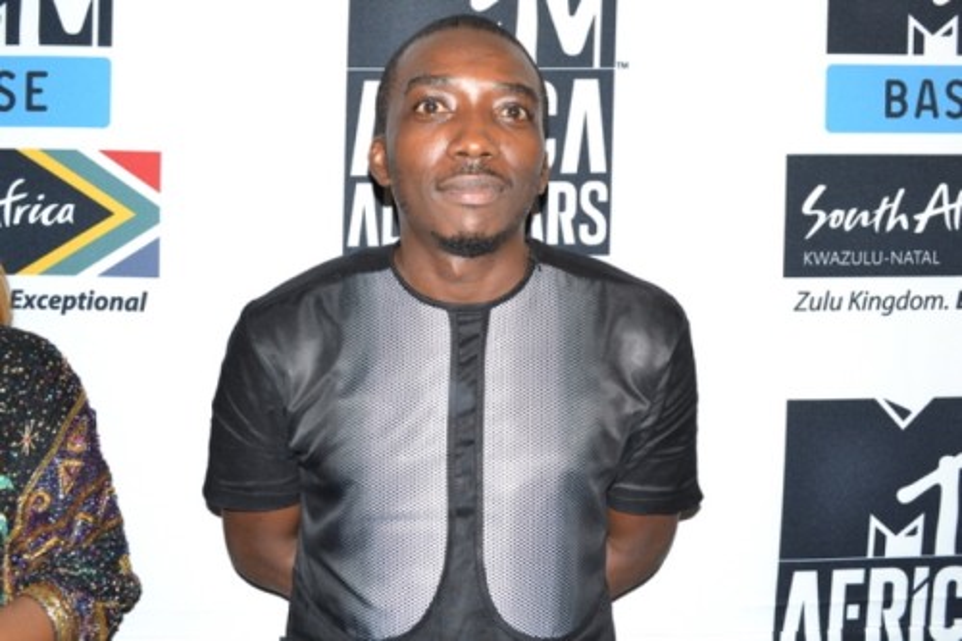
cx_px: 481
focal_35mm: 39
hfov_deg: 49.6
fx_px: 1042
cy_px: 320
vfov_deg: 34.2
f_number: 8
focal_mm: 26
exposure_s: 1/60
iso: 400
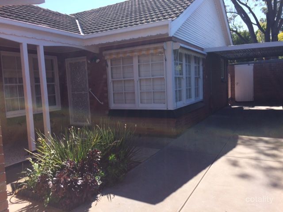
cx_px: 142
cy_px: 106
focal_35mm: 29
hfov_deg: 61.7
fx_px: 237
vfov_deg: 48.2
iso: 32
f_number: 2.2
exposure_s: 1/1109
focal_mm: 4.15
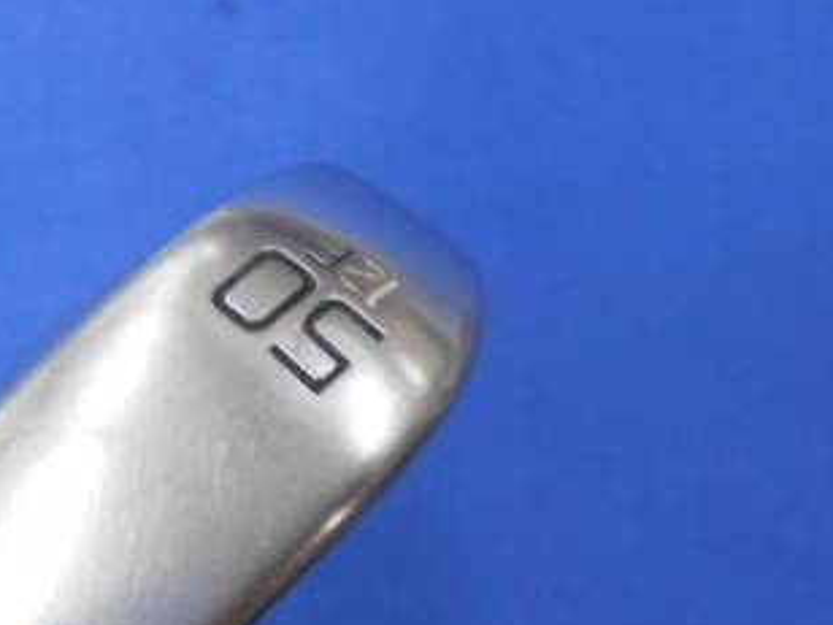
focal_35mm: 54
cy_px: 576
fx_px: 1299
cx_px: 60
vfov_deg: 26.1
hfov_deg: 33.4
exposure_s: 1/30
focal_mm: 4.6
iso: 140
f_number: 3.2
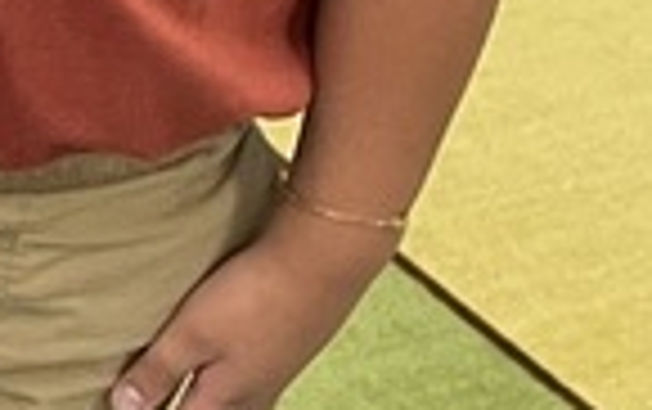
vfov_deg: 6.7
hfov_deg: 9.6
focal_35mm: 194
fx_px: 3451
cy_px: -176
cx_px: -922
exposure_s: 1/60
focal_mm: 4.2
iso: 100
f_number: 1.6
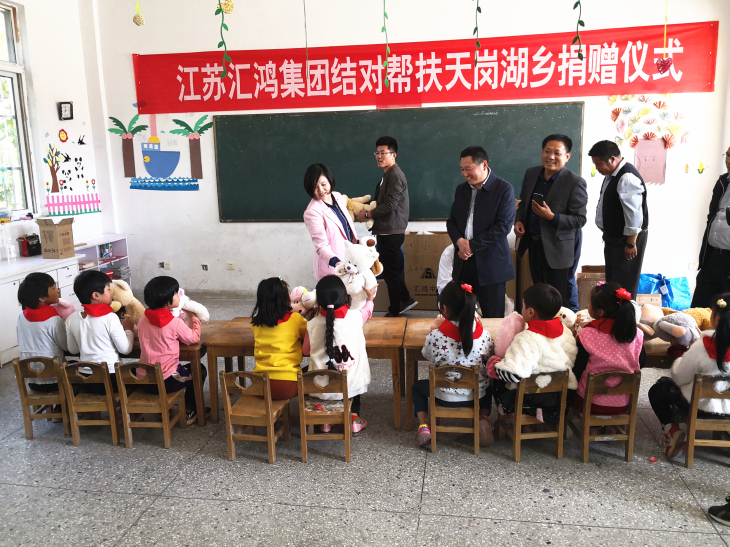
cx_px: 365
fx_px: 569
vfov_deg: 51.3
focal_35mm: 27
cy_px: 274
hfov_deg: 65.3
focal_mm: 3.95
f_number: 1.6
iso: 100
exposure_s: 1/100
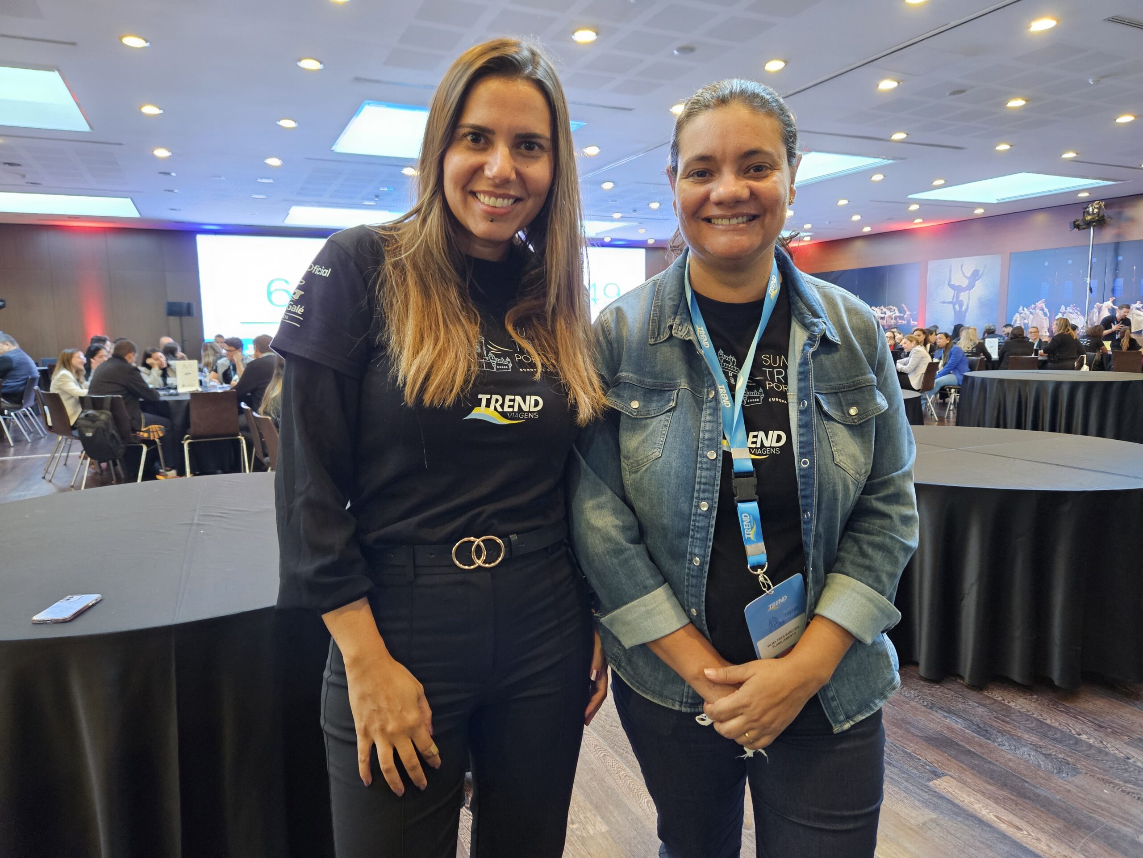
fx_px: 759
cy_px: 429
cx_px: 572
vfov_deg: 58.9
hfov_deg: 73.9
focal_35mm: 23
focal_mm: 5.4
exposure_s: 1/25
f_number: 1.8
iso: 800
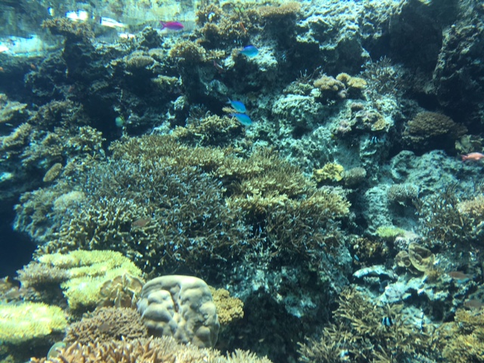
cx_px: 242
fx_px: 405
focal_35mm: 29
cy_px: 182
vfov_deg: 48.2
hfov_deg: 61.7
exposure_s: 1/60
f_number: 2.2
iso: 25
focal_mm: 4.15
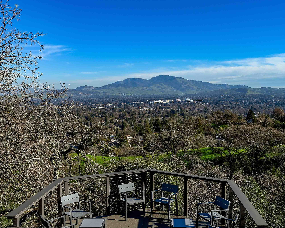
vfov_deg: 43.4
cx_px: 139
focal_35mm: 34
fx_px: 287
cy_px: 114
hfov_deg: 52.8
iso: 320
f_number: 8
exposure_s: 1/1000
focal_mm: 30
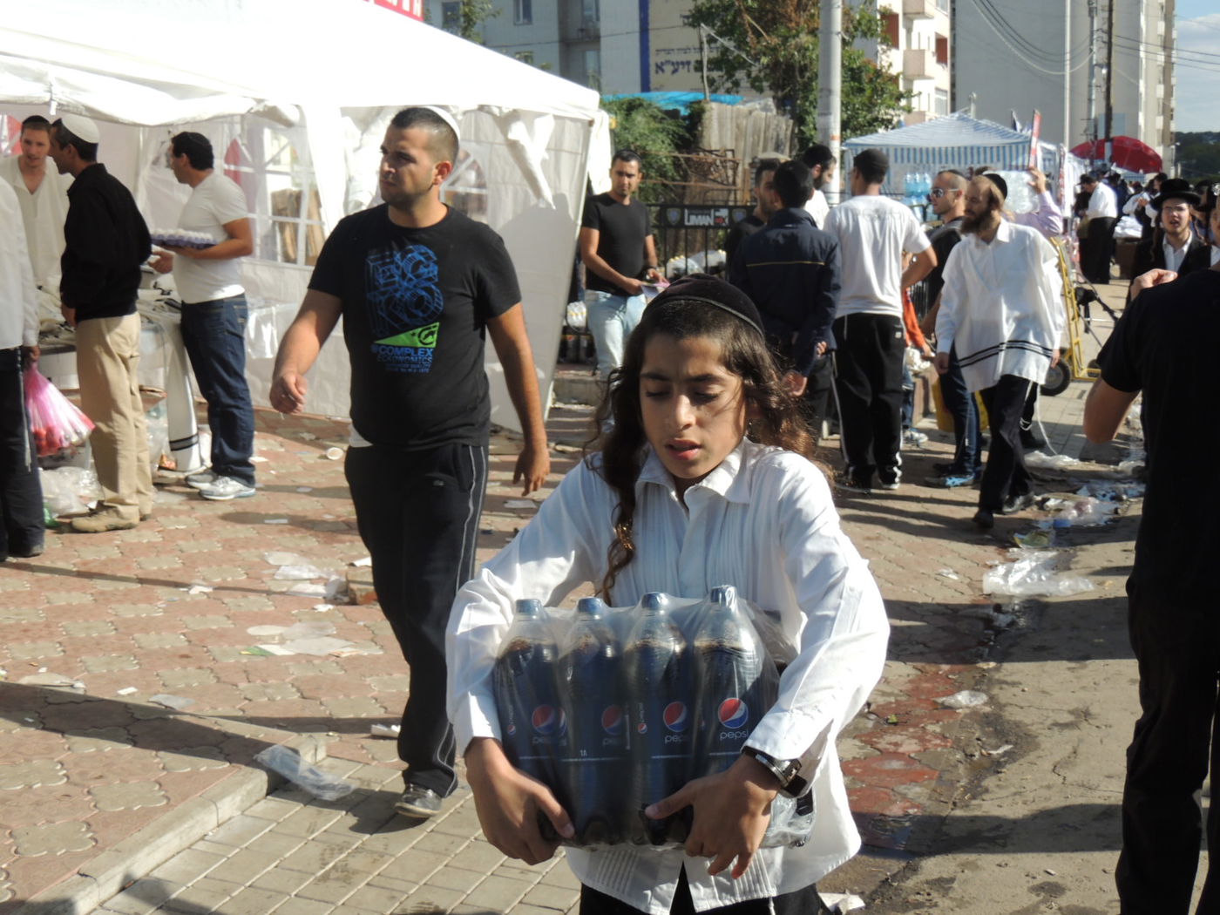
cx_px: 610
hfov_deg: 40.4
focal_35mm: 47
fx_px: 1656
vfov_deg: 30.9
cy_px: 458
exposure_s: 1/800
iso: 100
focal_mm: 8.3
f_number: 3.5
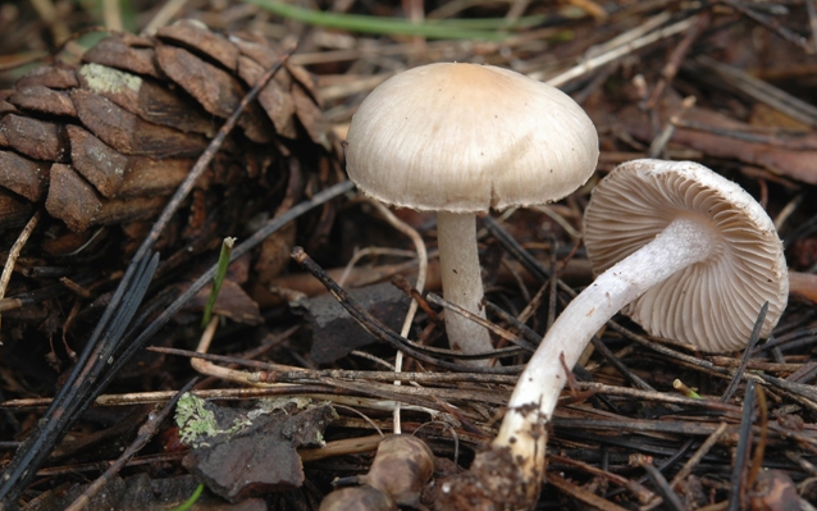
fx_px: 2049
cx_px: 408
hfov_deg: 22.6
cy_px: 259
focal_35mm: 92
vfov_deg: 14.2
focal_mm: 60
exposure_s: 1/3
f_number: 14
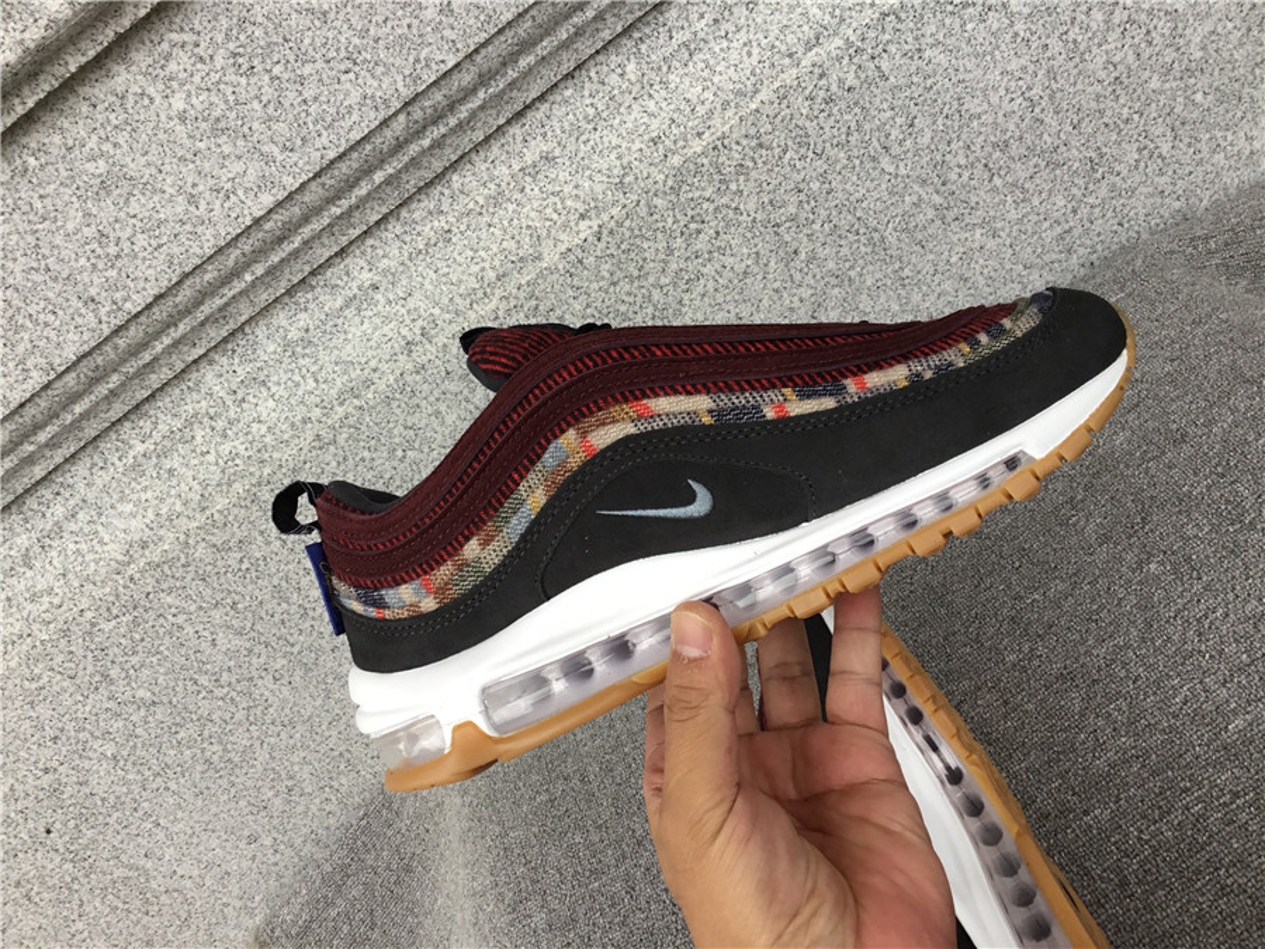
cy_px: 474
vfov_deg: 45.4
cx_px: 632
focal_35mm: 31
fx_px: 1133
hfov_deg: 58.4
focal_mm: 3.3
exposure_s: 1/50
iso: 32
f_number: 2.4
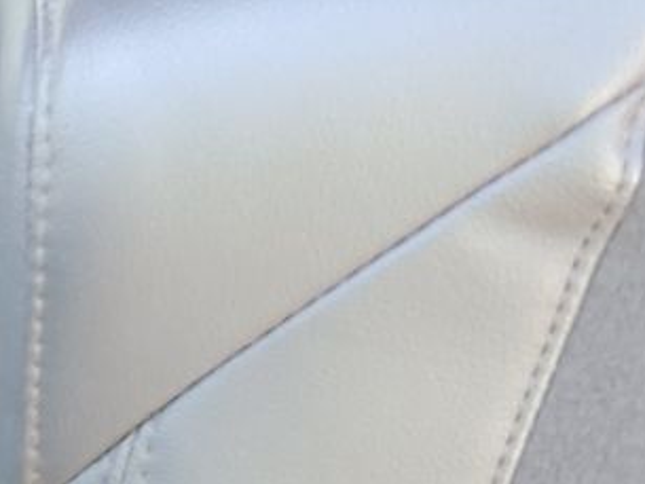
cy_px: 469
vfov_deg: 11.7
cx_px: -577
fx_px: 2349
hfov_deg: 13.7
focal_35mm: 126
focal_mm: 6.7
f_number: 1.8
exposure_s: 1/59
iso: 245
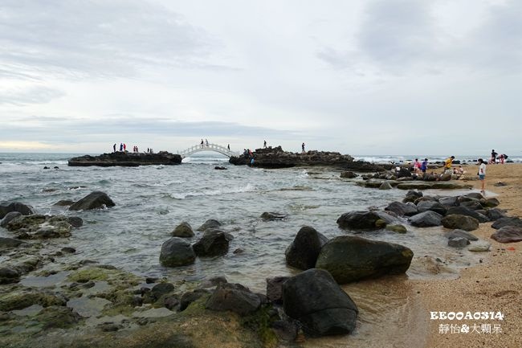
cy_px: 174
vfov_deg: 53.1
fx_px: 348
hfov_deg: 73.8
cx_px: 261
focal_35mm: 24
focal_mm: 8.8
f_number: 4
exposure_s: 1/125
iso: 125
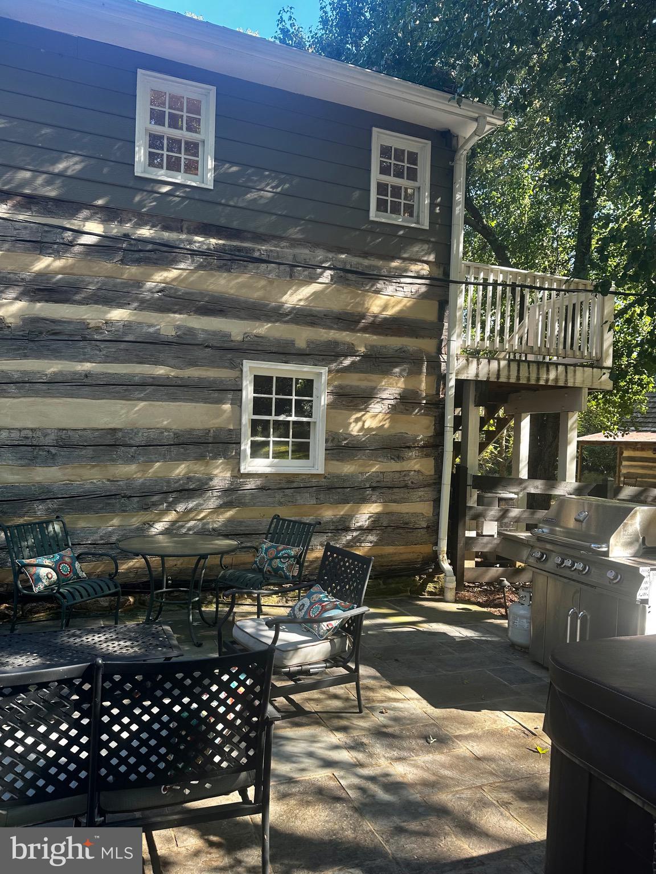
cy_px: 437
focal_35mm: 24
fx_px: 606
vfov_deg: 71.6
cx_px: 328
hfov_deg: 56.8
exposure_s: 1/186
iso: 64
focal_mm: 6.86
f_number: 1.78
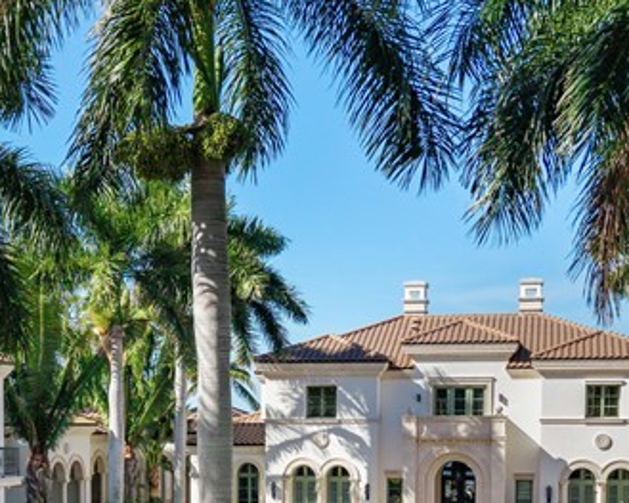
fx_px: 1359
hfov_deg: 26.1
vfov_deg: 20.3
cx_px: 285
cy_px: 495
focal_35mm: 73
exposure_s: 1/640
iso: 100
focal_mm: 8.67
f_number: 1.8
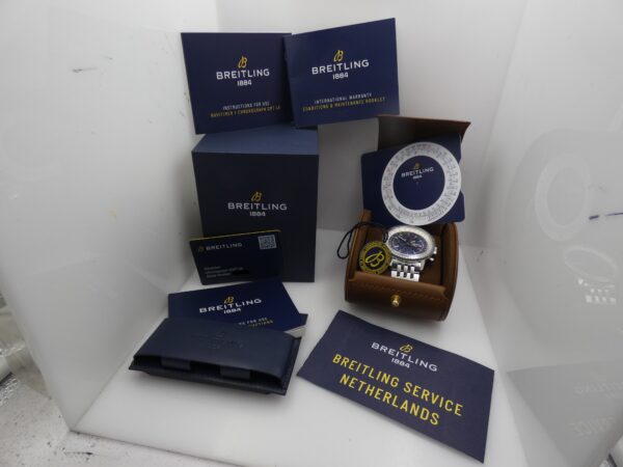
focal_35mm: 20
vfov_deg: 66.0
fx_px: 360
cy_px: 234
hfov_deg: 81.7
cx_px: 312
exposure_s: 1/160
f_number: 2.8
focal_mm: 3.6
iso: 80
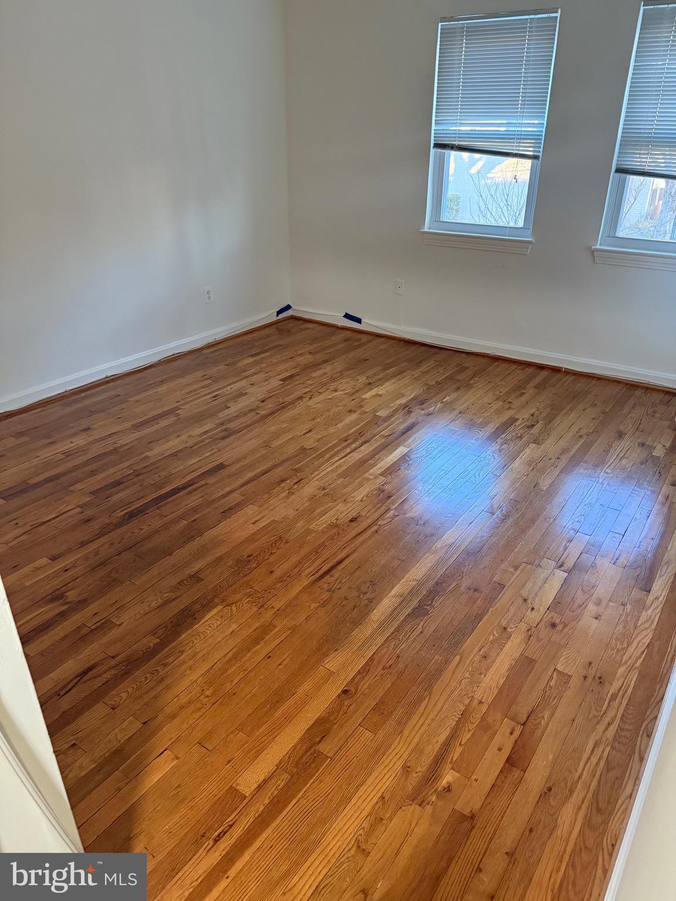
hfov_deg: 56.8
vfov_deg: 71.6
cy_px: 450
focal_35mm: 24
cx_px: 338
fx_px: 625
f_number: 1.78
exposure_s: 1/40
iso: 640
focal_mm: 6.76
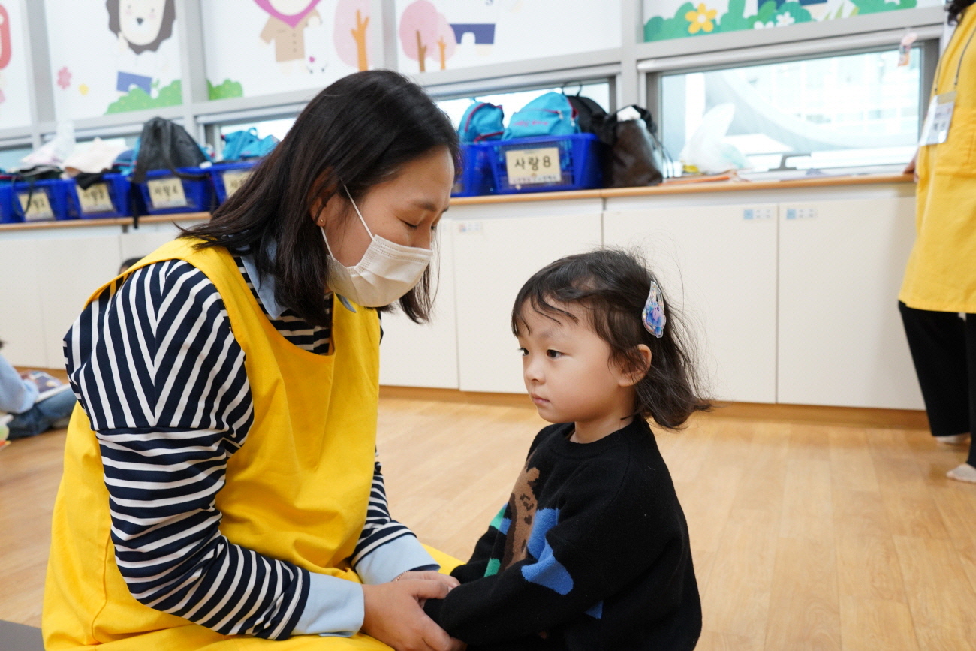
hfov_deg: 65.5
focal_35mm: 28
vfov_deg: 46.4
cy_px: 326
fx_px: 759
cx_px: 488
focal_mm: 28
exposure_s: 1/60
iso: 2500
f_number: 5.6
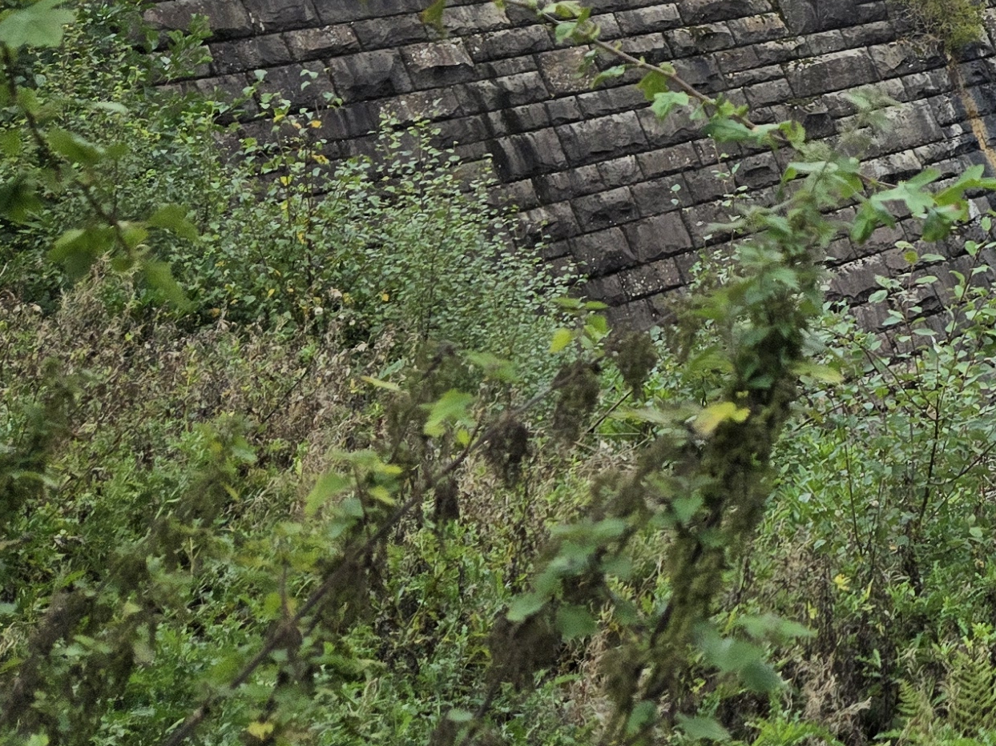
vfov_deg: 19.1
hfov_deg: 23.0
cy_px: -62
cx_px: 1341
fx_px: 2129
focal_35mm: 74
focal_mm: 5.4
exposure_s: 1/2339
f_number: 1.8
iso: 80
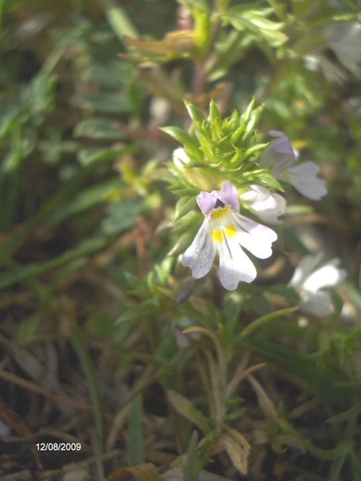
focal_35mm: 62
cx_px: 180
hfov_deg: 23.7
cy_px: 240
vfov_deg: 31.2
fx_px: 862
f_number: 3.5
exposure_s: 1/585
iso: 100
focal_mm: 10.19
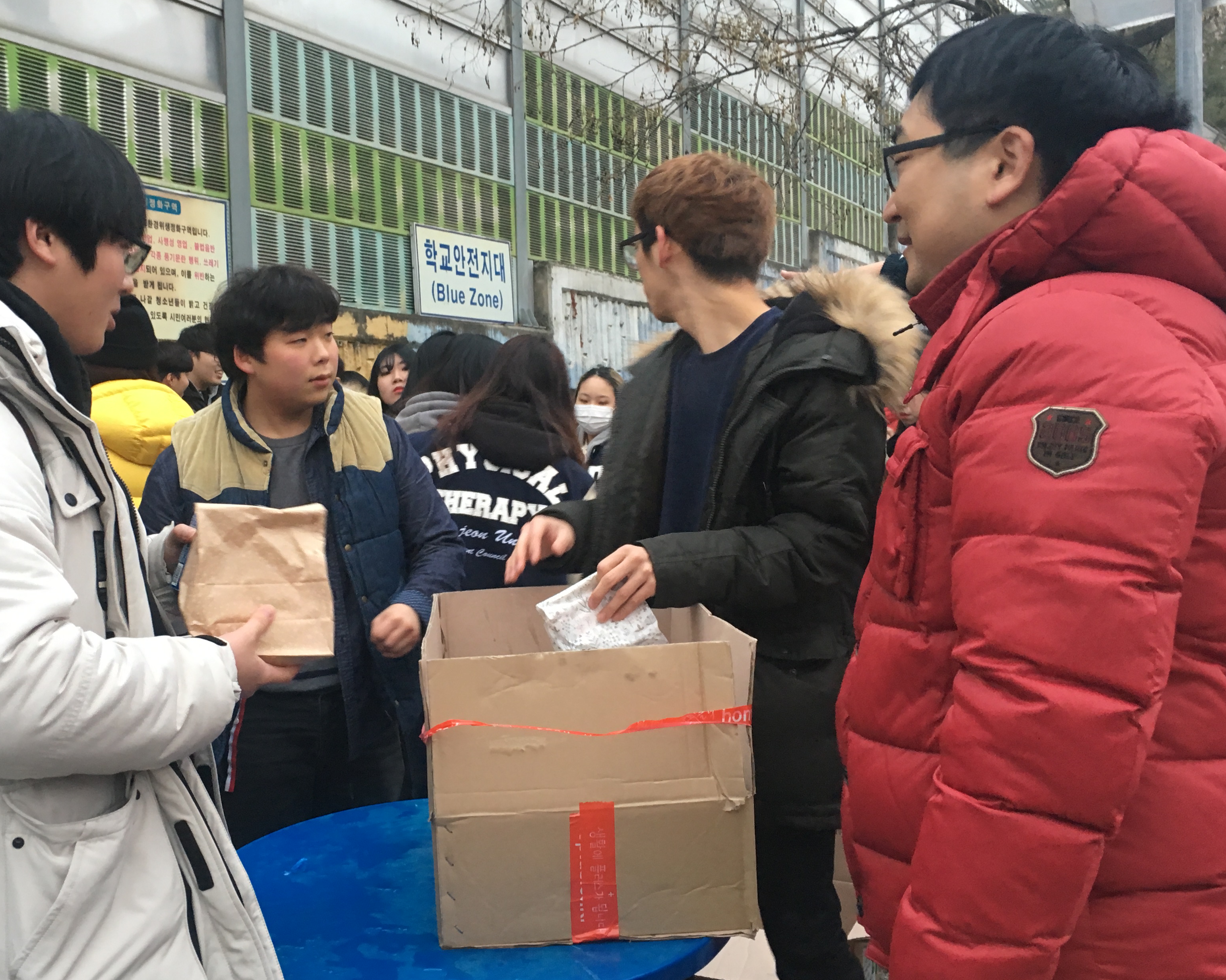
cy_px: 507
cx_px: 463
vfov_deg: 40.1
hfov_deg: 48.6
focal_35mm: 37
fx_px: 1343
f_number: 2.2
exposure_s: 1/30
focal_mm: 4.15
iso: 100
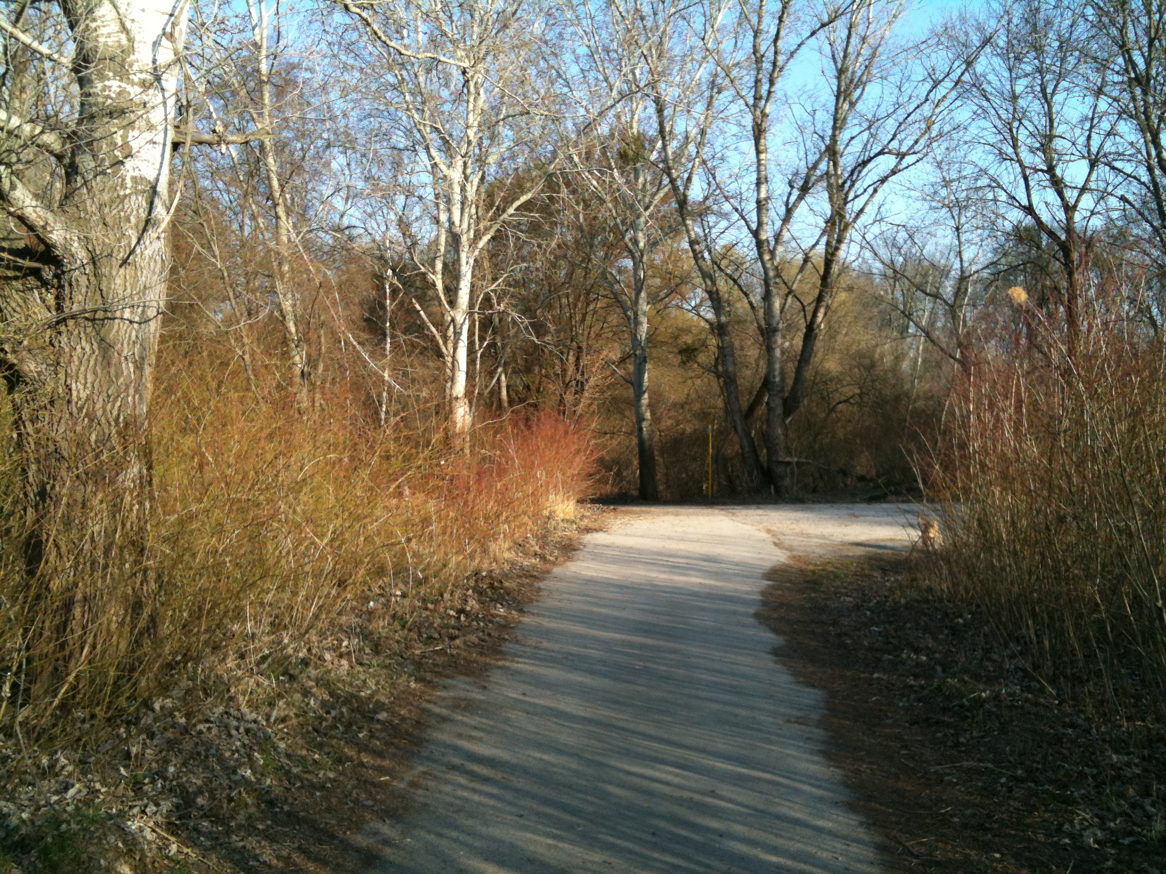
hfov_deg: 52.6
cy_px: 437
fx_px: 1179
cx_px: 583
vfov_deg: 40.7
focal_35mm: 35
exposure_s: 1/367
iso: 64
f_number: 2.8
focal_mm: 3.85
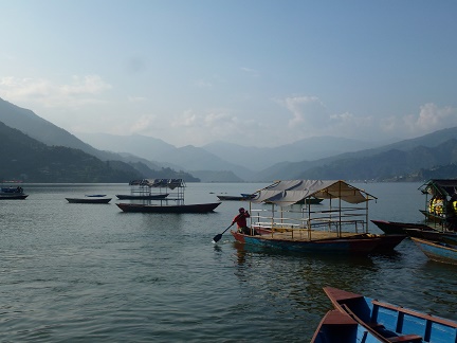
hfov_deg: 49.0
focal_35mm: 38
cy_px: 172
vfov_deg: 37.7
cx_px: 228
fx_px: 502
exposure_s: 1/1300
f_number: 3.8
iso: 100
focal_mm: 6.8
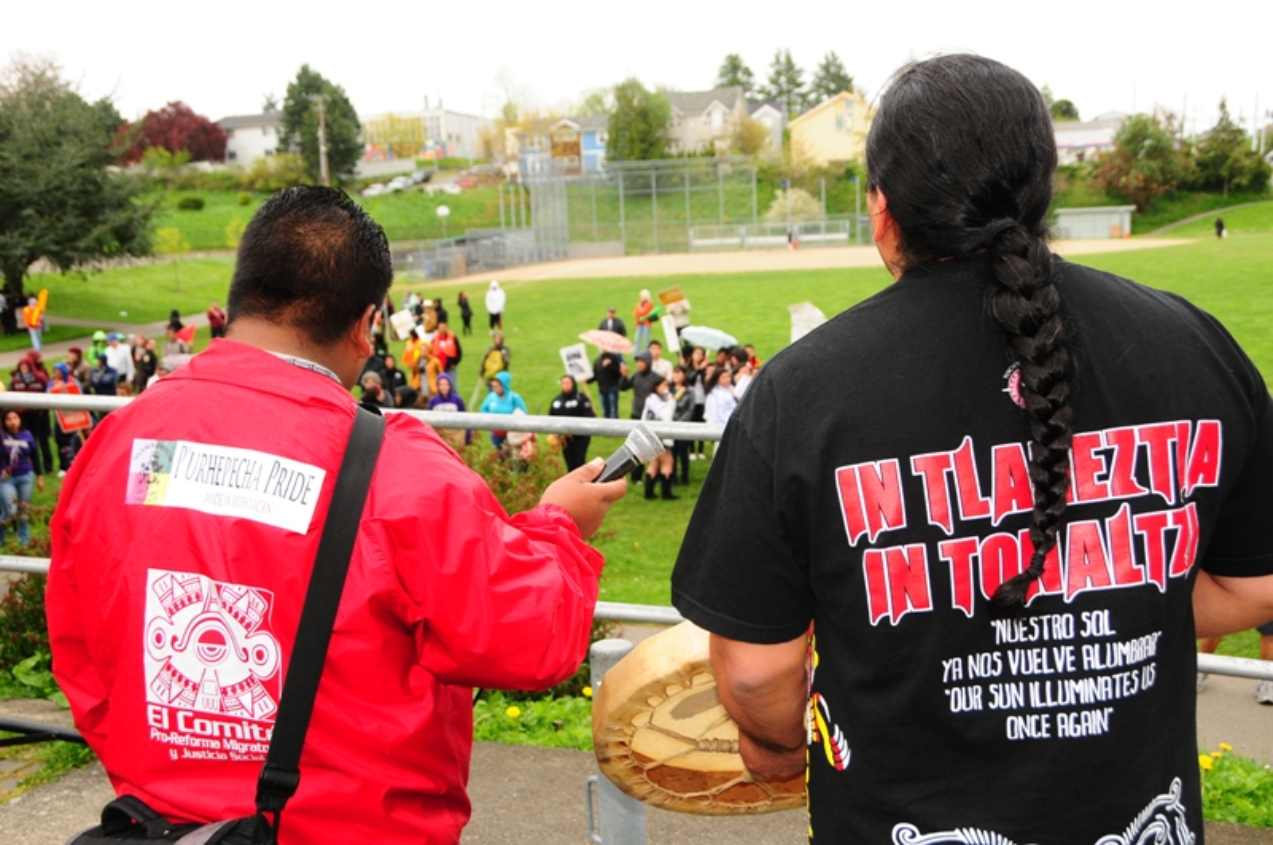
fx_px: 1377
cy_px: 422
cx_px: 636
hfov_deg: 49.6
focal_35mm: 39
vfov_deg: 34.1
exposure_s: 1/250
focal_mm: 26
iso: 250
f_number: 5
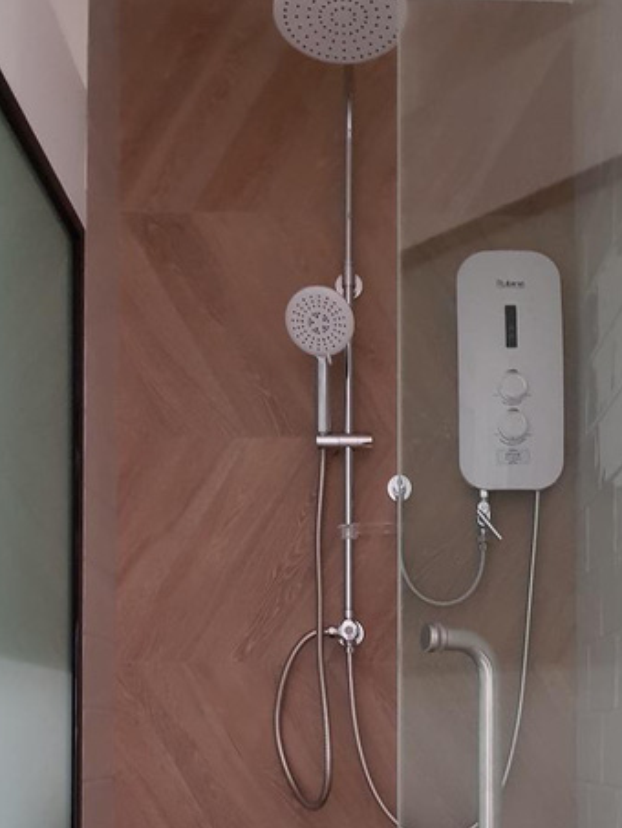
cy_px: 719
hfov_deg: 29.5
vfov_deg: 36.8
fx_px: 1173
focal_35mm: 49
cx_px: 419
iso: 250
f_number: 1.7
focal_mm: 4.2
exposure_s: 1/10
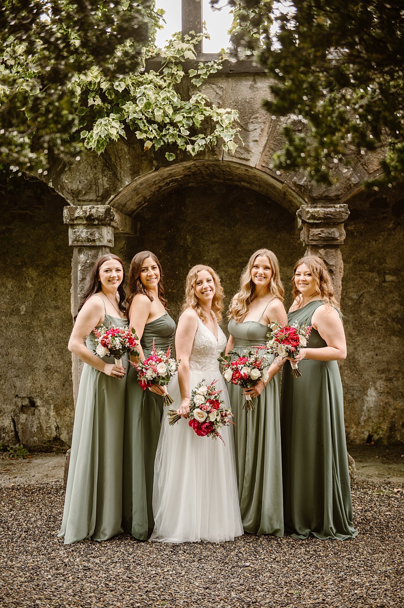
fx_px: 927
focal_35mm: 55
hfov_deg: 24.6
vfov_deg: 36.3
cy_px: 304
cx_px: 202
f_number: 2.8
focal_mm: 55
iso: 400
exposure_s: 1/500
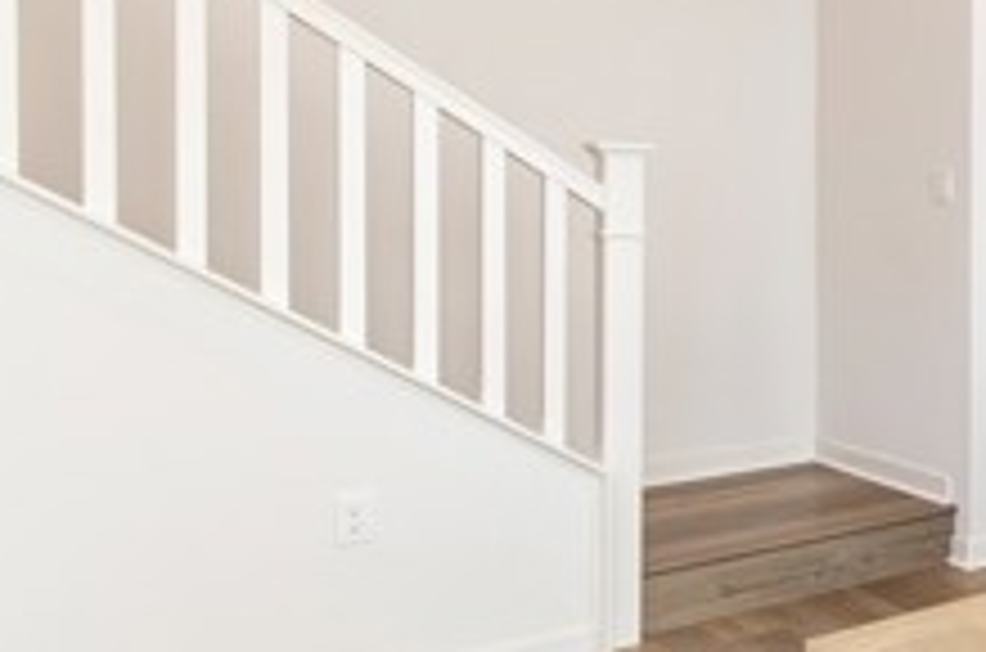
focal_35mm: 41
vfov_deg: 32.2
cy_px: 207
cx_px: 1283
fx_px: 1120
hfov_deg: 34.0
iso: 320
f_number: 4
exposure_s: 1/60
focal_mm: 14
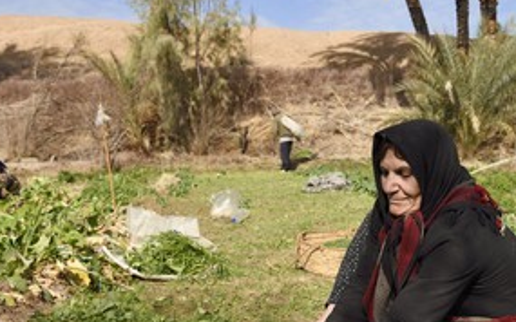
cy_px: 233
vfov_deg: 26.6
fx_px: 675
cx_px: 293
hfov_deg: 41.8
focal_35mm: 48
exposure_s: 1/320
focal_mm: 32
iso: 200
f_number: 8
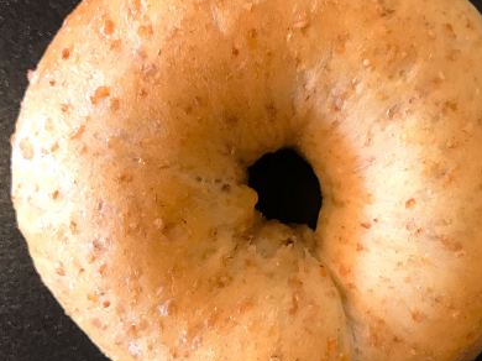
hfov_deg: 41.2
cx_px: 267
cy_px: 178
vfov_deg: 31.5
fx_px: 640
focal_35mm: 46
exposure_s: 1/17
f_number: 1.8
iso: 40
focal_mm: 3.99
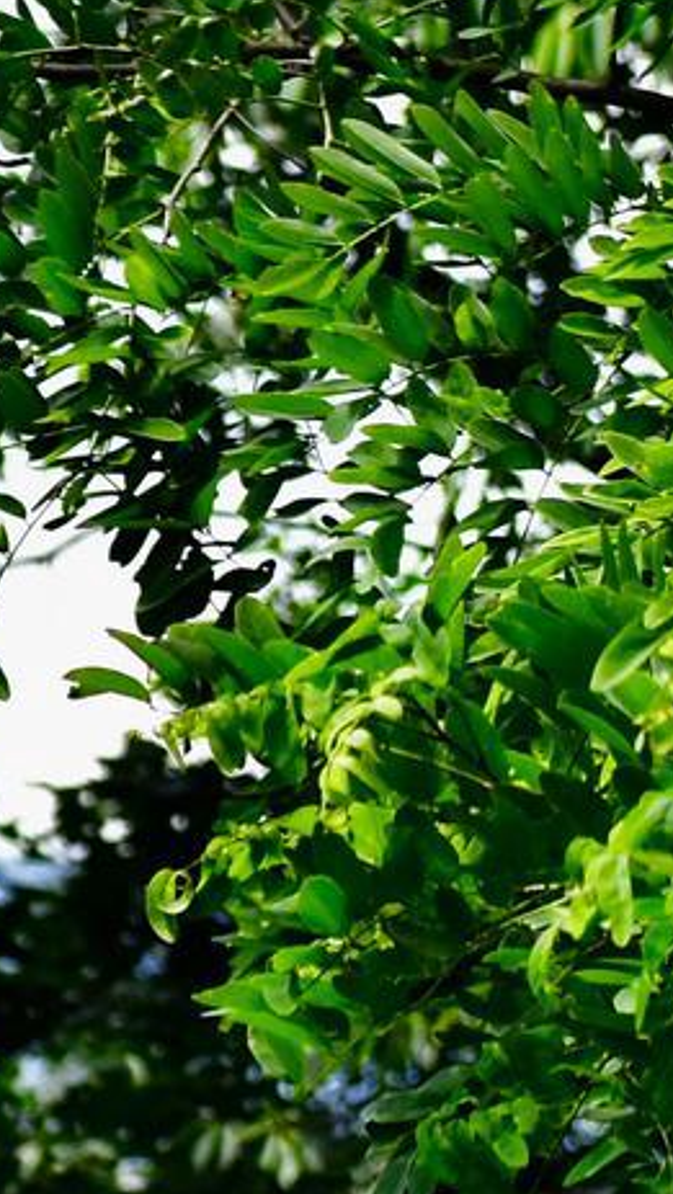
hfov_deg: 2.5
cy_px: 1025
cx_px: -1810
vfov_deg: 4.4
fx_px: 15393
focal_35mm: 486
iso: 400
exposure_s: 1/500
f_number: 5.6
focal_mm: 70
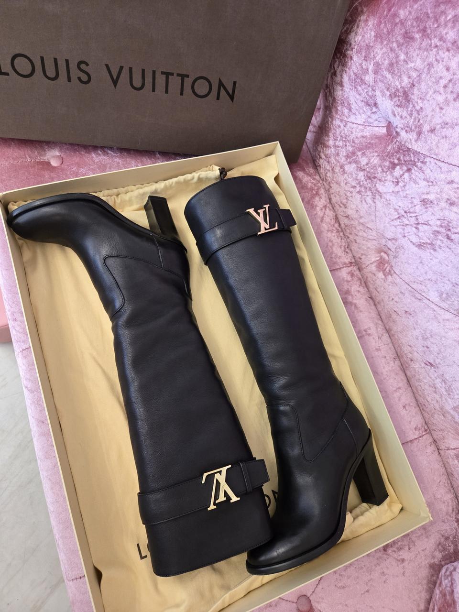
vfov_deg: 73.9
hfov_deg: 58.9
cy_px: 306
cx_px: 230
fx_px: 407
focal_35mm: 23
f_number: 1.8
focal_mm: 5.4
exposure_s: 1/120
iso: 640
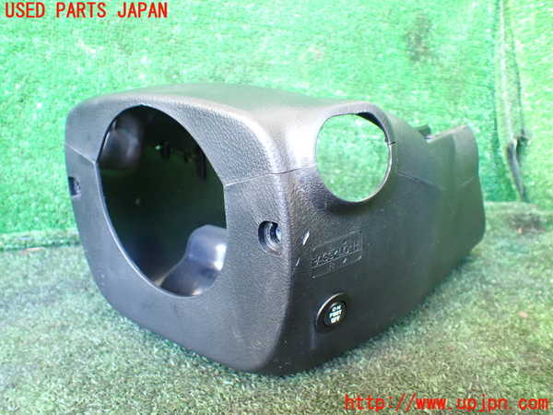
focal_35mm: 30
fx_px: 479
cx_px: 276
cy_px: 208
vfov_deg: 46.8
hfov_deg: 60.0
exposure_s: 1/40
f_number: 2.3
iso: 800
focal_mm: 5.4
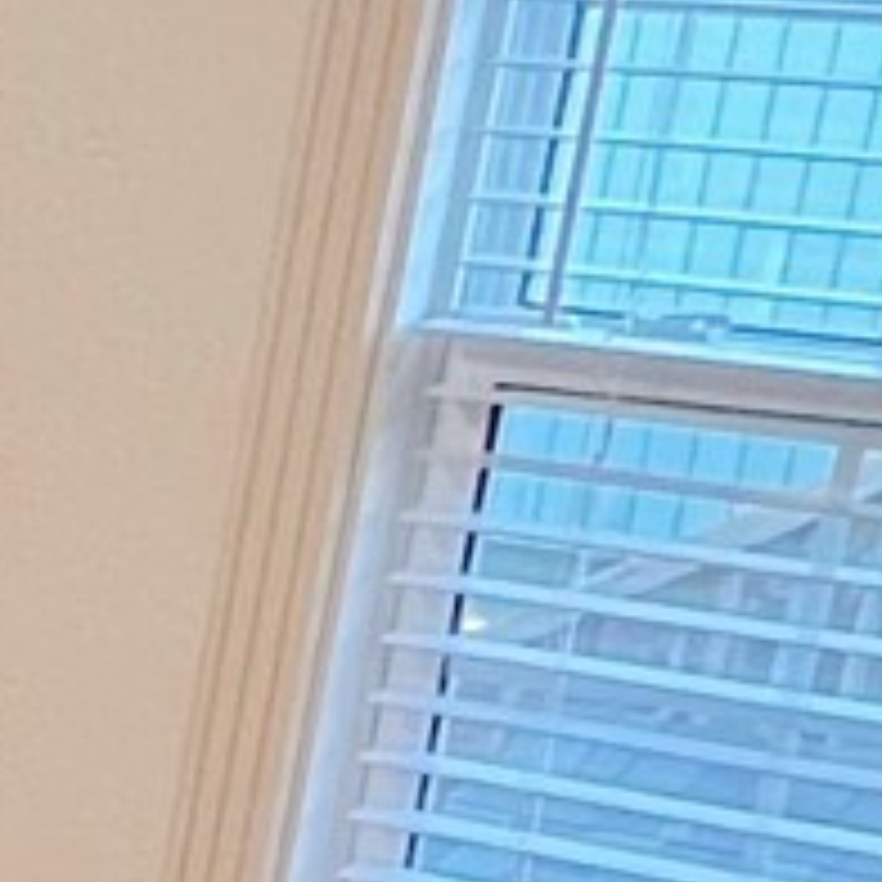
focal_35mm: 120
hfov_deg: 12.0
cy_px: 1530
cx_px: -1148
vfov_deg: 13.2
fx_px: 3459
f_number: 1.8
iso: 250
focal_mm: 1.57
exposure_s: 1/60
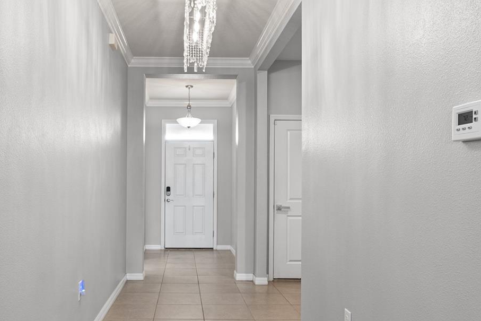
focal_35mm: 30
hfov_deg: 61.4
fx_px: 401
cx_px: 192
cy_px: 181
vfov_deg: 43.5
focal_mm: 17
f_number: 8
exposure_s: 1/5
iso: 640
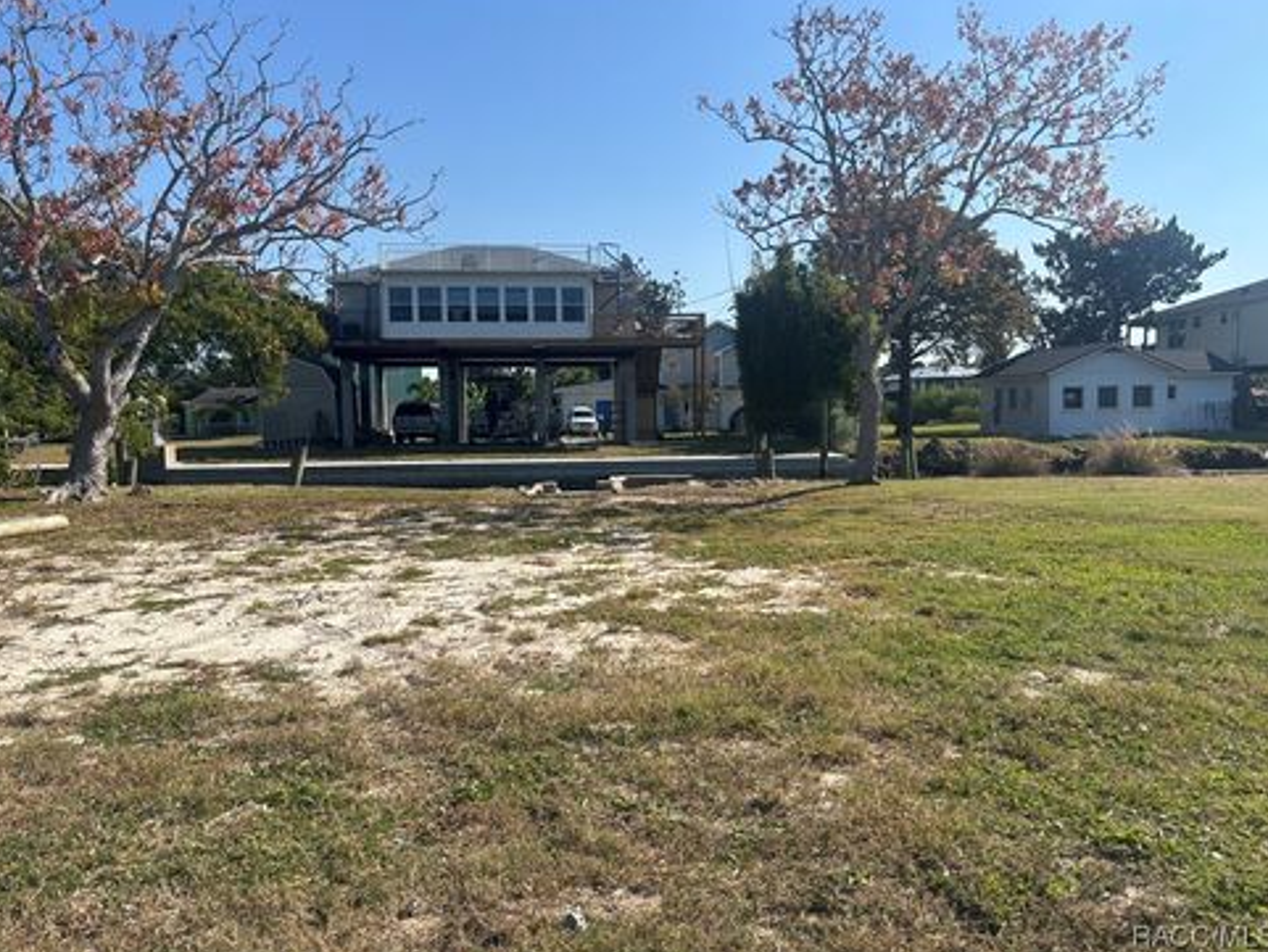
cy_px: 471
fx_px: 989
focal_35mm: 27
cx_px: 643
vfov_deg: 51.4
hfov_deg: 65.3
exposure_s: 1/3534
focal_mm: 5.96
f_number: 1.6
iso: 50
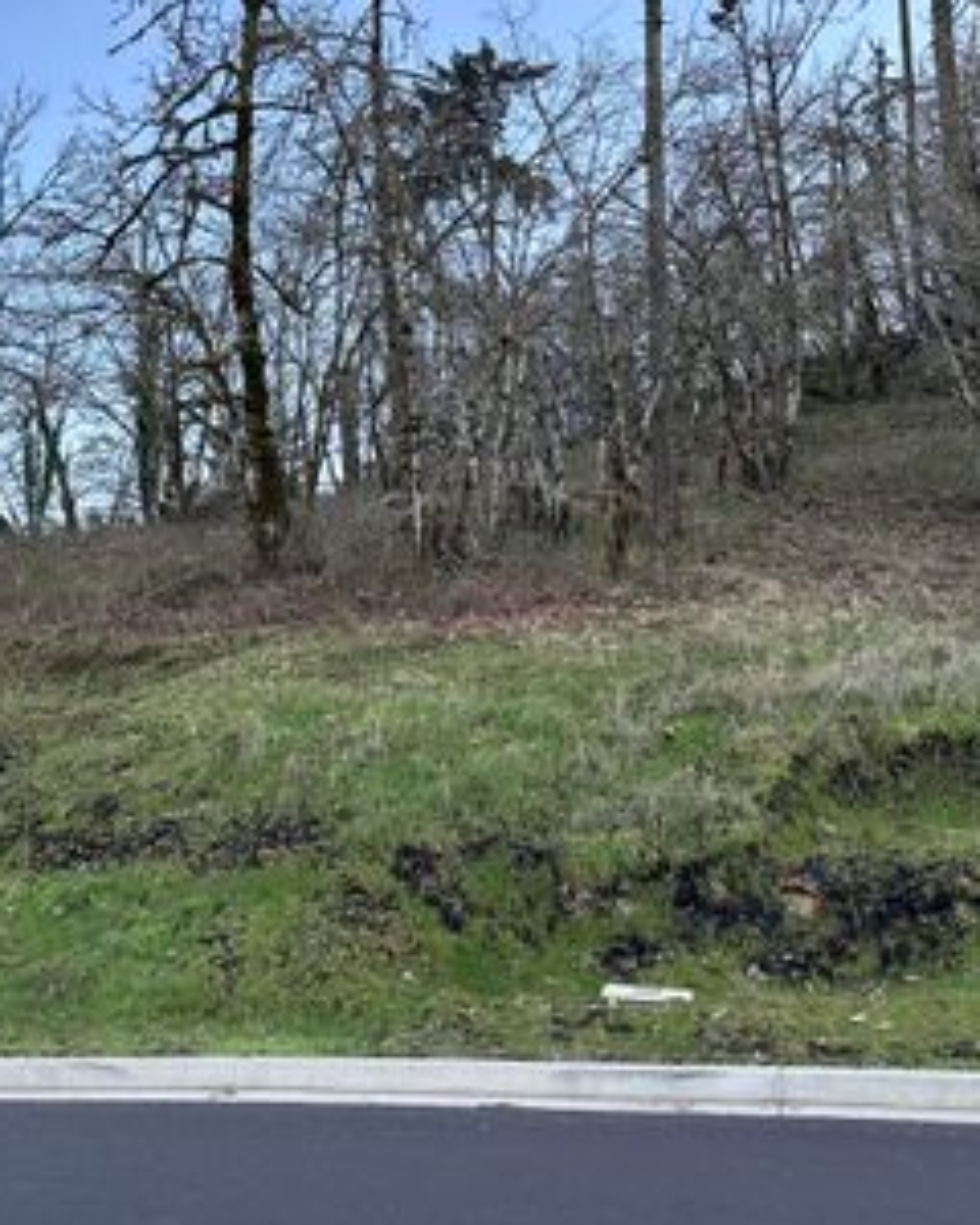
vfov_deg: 46.8
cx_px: 278
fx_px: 1414
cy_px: 566
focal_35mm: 39
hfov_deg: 37.5
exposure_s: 1/634
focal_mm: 6.86
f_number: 1.78
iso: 80
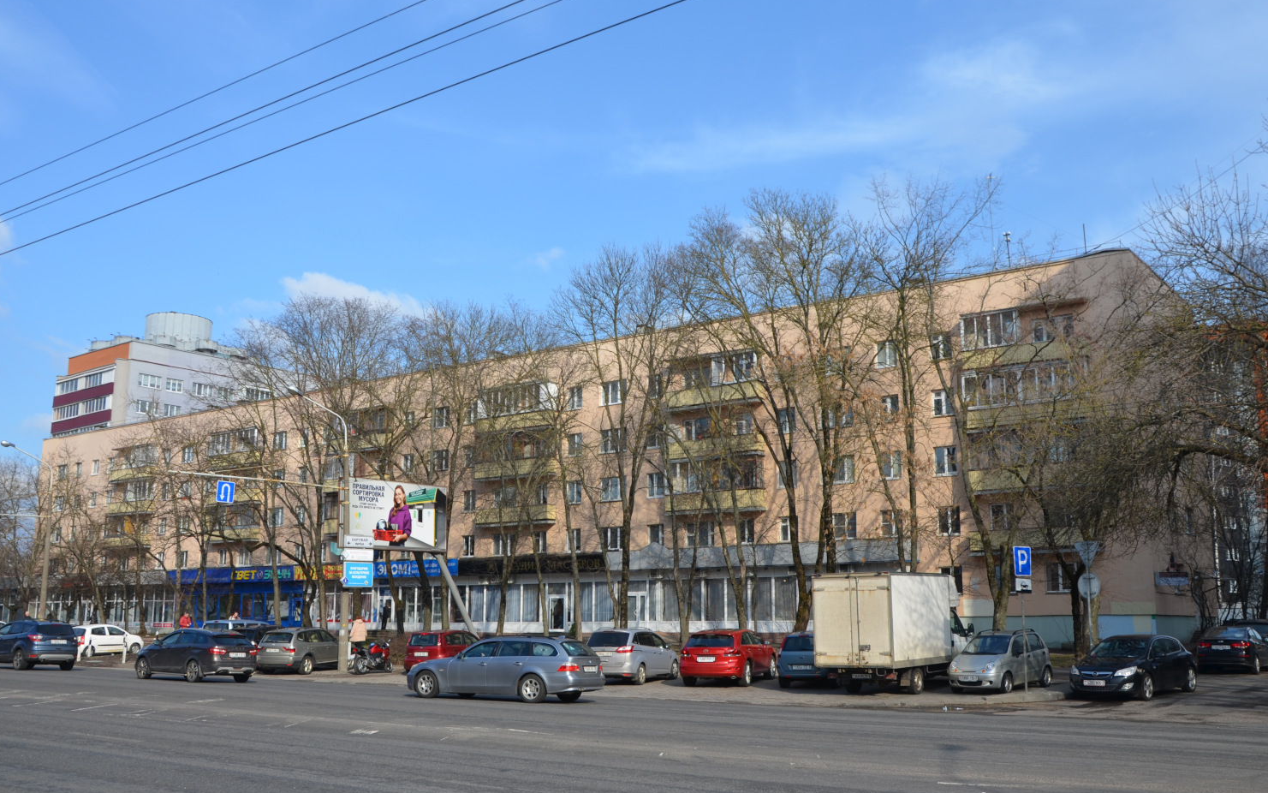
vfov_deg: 38.9
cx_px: 636
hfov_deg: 58.9
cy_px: 402
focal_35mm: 33
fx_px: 1124
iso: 110
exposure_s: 1/250
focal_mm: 21
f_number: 8
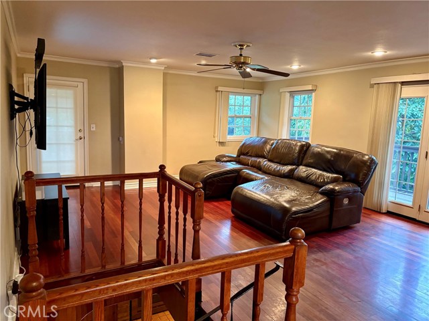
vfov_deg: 53.1
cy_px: 160
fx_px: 322
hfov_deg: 67.3
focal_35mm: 26
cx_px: 214
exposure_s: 1/40
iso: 500
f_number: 1.6
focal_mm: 5.96
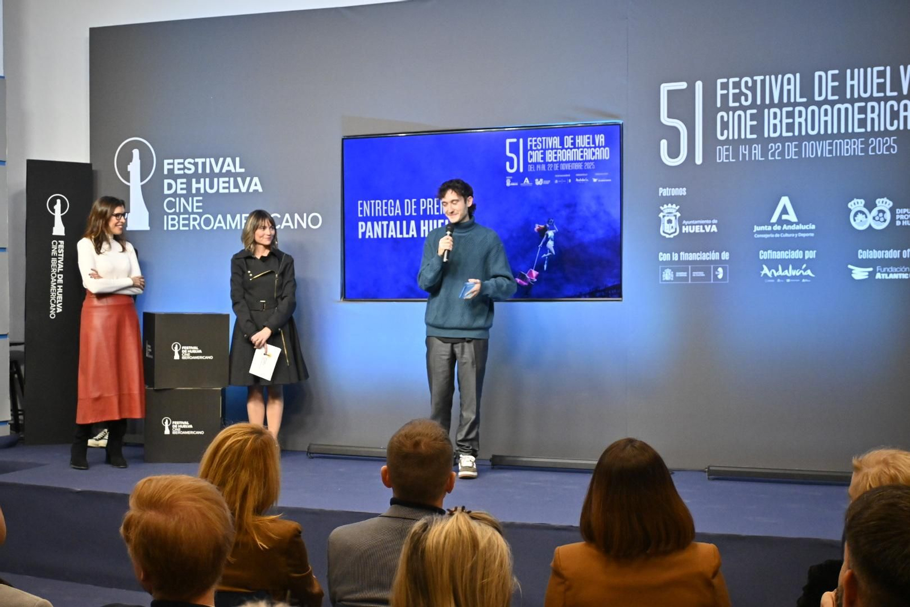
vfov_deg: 27.7
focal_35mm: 49
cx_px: 455
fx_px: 1232
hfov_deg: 40.5
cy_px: 304
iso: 2000
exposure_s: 1/200
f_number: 5
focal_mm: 32.5
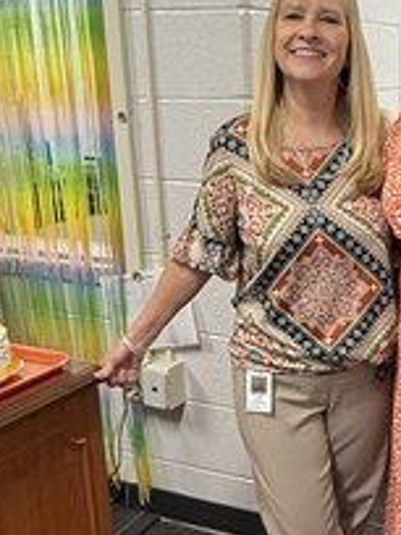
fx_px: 850
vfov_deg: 34.7
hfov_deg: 25.8
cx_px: 351
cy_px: 349
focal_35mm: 55
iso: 320
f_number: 2.2
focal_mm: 2.22
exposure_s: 1/120
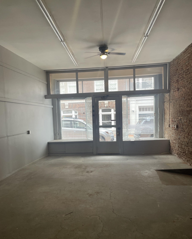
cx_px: 95
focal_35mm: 28
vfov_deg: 62.1
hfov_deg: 51.5
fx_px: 199
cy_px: 130
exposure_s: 1/60
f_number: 1.6
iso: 64
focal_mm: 4.2
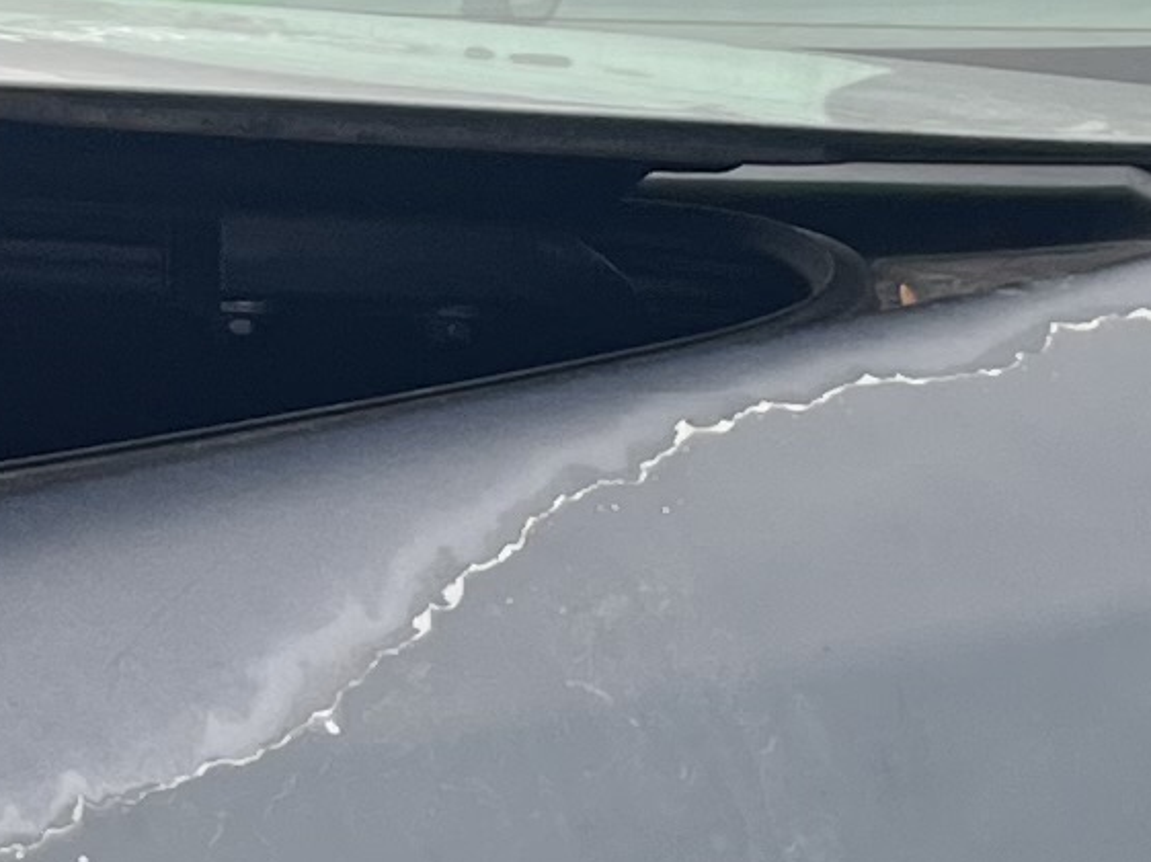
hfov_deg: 10.5
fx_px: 6214
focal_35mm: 187
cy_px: 1580
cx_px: 956
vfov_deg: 7.7
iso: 50
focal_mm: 5.1
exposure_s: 1/374
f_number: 1.6
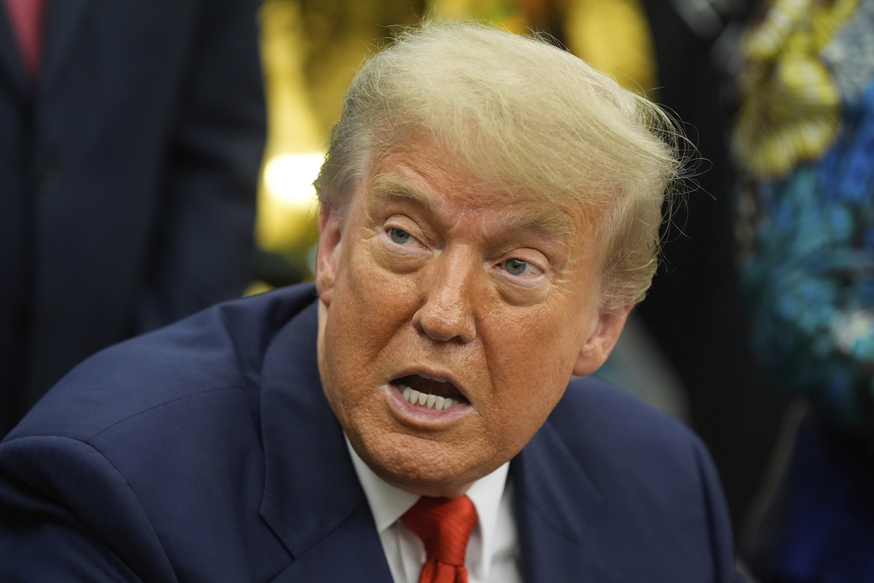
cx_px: 437
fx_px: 4854
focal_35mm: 200
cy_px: 292
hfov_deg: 10.3
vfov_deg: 6.9
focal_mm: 200
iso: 3200
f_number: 4
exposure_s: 1/250
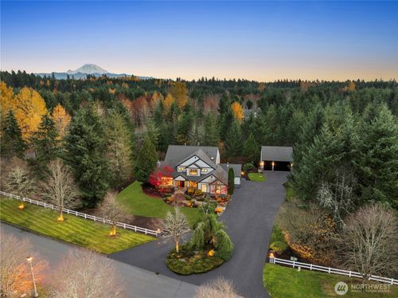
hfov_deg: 71.6
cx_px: 199
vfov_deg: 56.7
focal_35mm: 24
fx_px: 276
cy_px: 149
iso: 100
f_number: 2.8
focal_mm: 12.29
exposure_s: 1/2.5
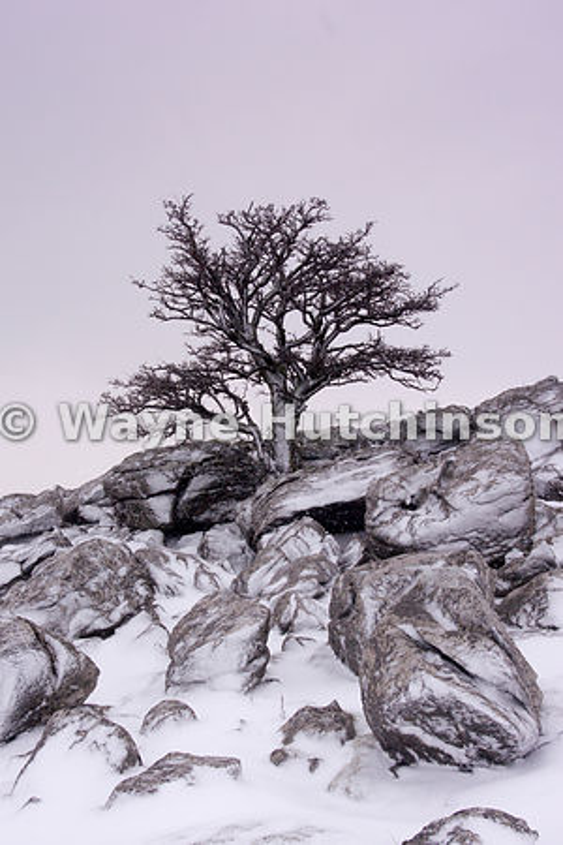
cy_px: 422
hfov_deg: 28.6
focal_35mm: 47
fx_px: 1102
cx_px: 282
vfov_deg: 41.9
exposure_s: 1/320
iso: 160
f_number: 7.1
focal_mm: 17.7
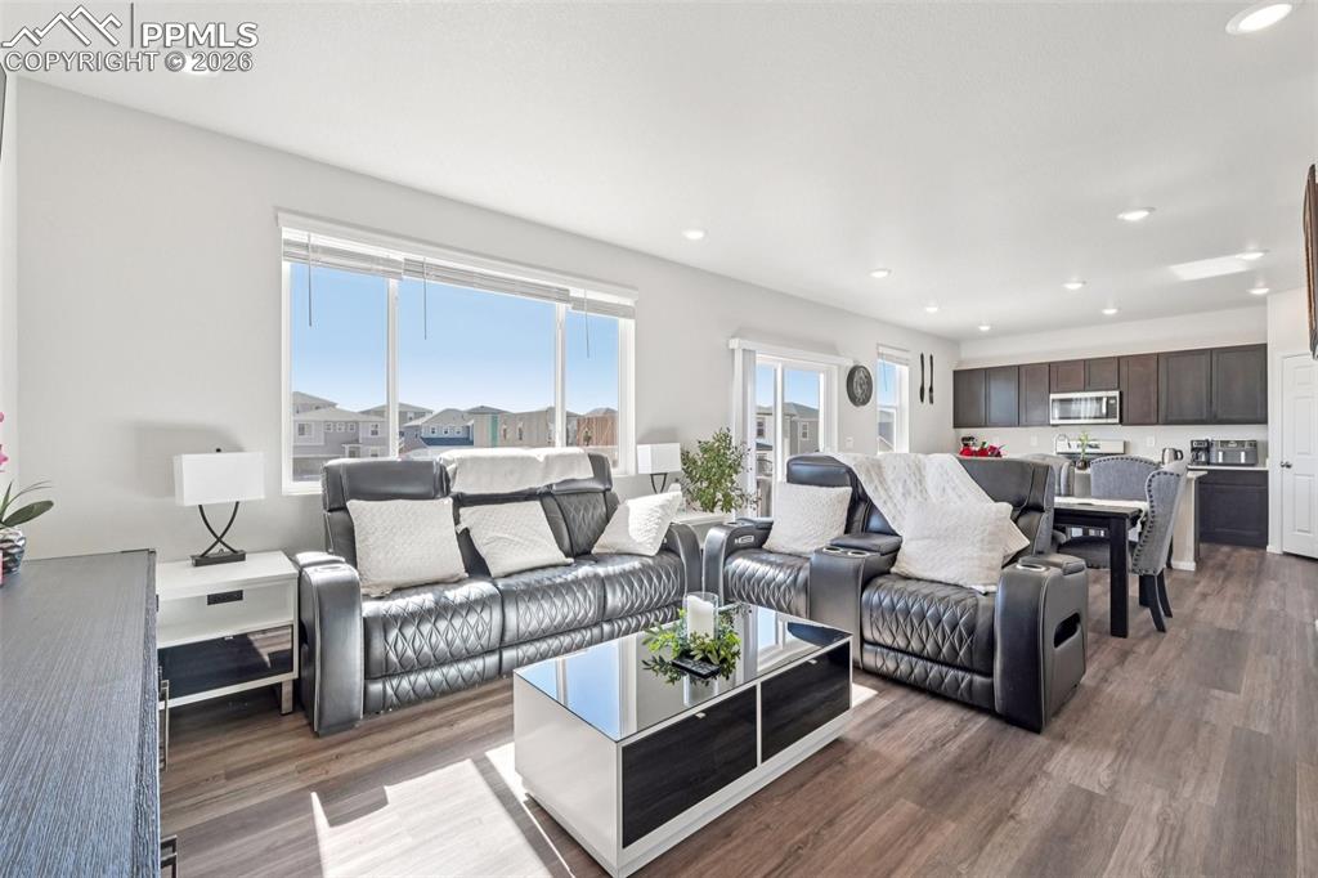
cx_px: 659
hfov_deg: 100.4
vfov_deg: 77.3
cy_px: 439
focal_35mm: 15
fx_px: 549
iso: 800
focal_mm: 10
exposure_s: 1/30
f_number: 8
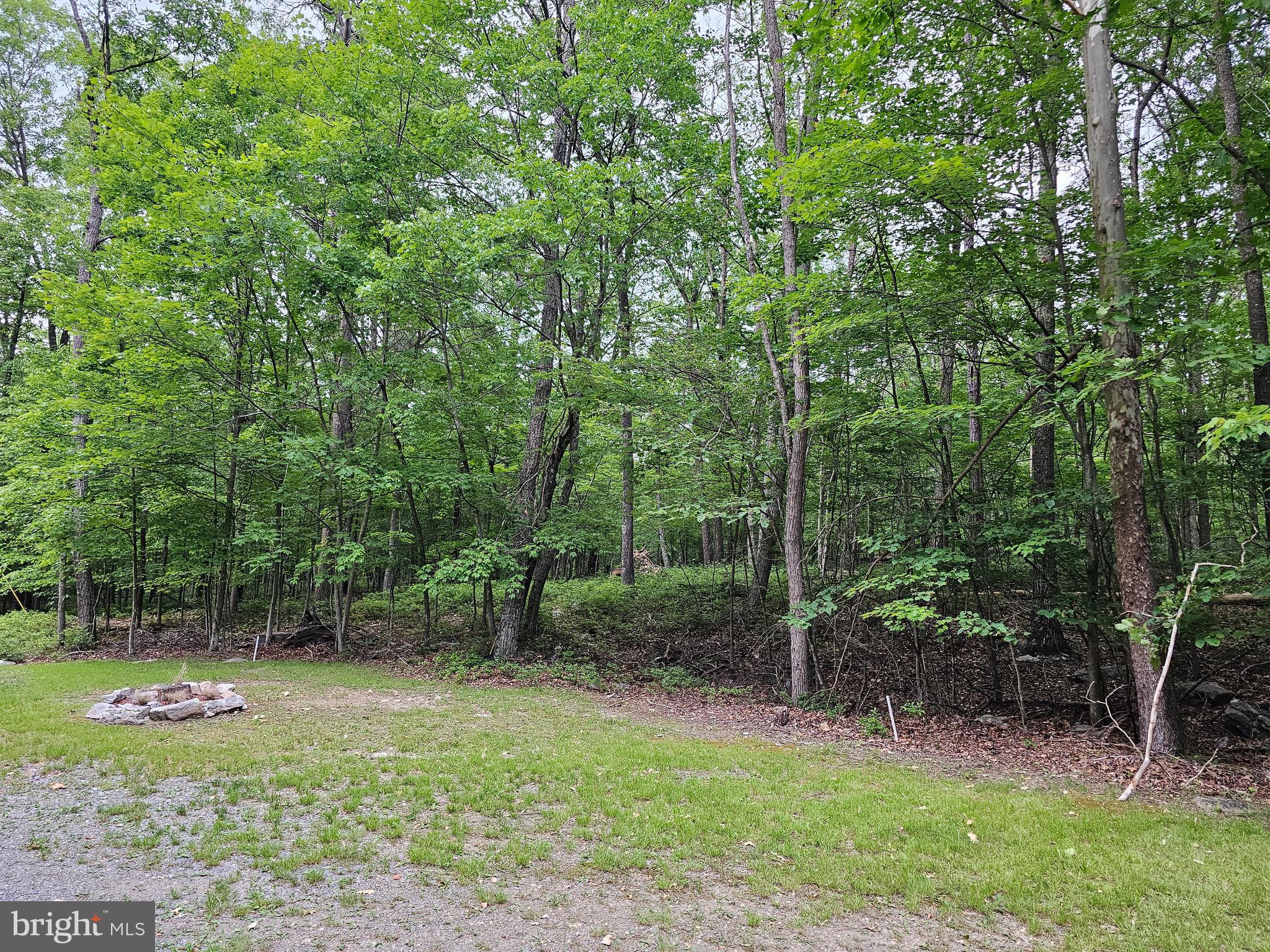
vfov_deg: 58.9
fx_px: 844
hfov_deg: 73.9
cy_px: 476
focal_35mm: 23
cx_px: 635
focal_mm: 6.3
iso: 160
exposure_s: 1/180
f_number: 1.7
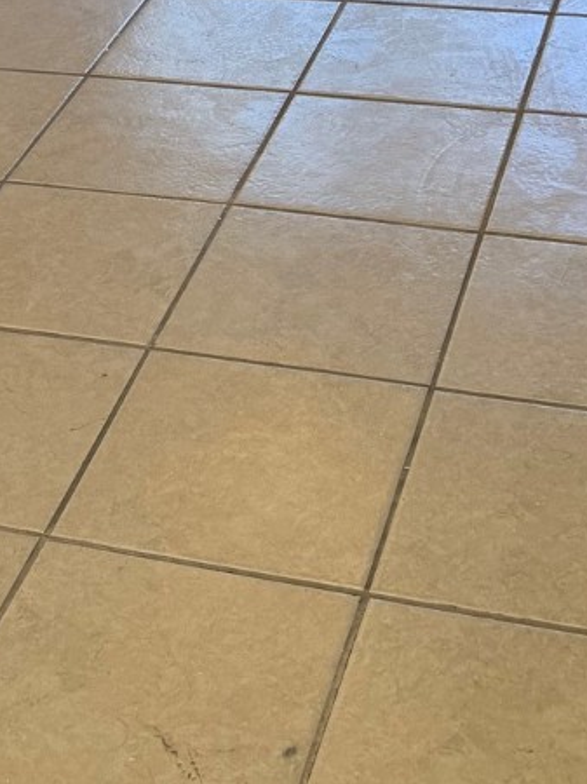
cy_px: -258
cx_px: 68
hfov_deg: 17.7
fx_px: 1856
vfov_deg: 21.4
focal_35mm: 82
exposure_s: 1/235
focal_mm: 6.76
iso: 100
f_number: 1.78
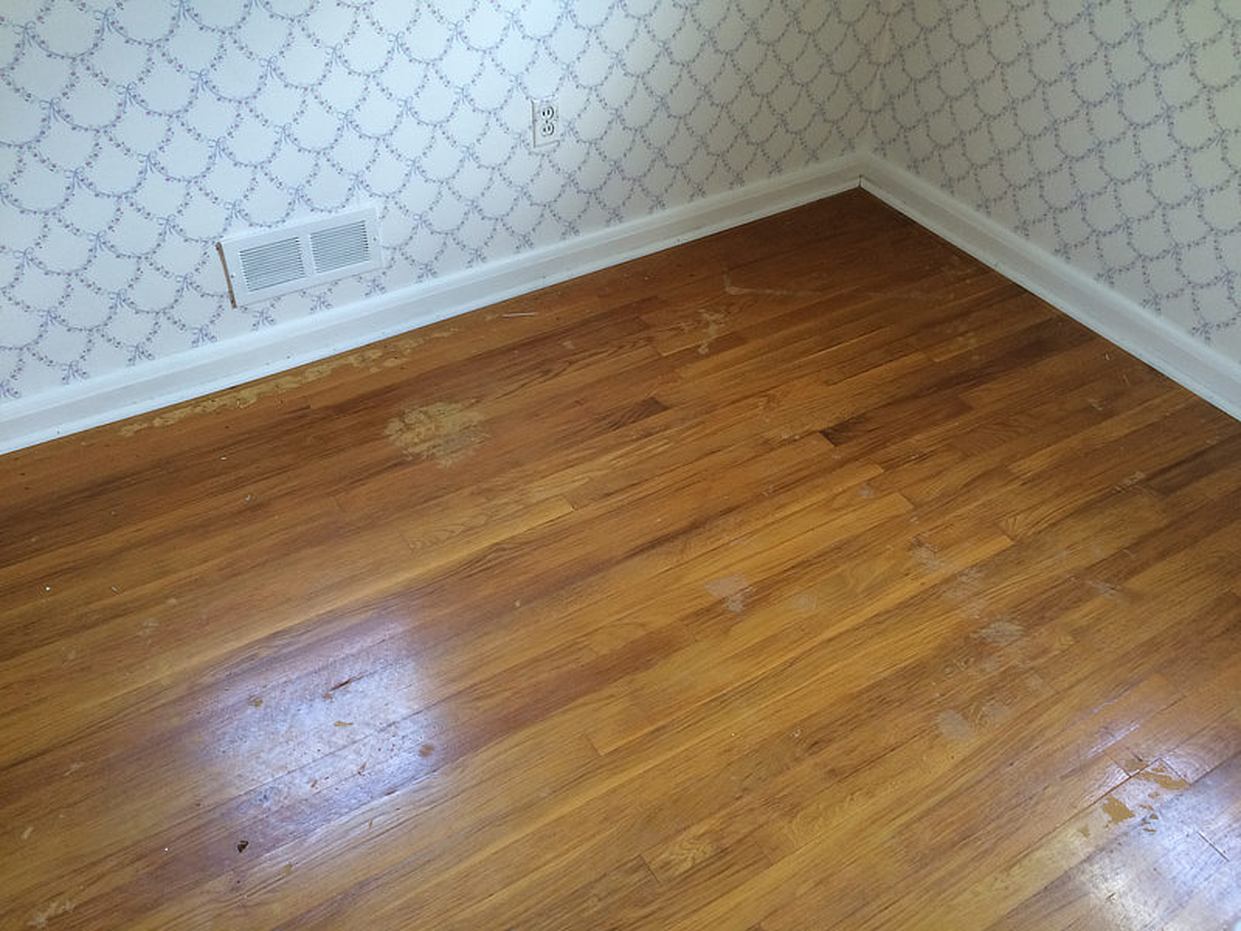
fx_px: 1040
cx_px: 620
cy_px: 466
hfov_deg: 61.7
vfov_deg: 48.2
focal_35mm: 29
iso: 80
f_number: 2.2
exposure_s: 1/30
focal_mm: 4.2
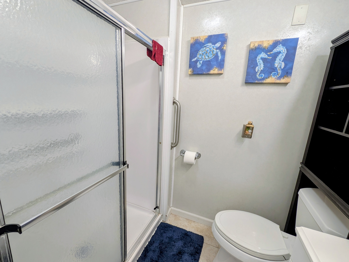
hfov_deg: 110.5
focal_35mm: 12
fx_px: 121
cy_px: 131
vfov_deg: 94.6
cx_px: 174
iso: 71
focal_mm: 2.23
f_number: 1.95
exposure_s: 1/24
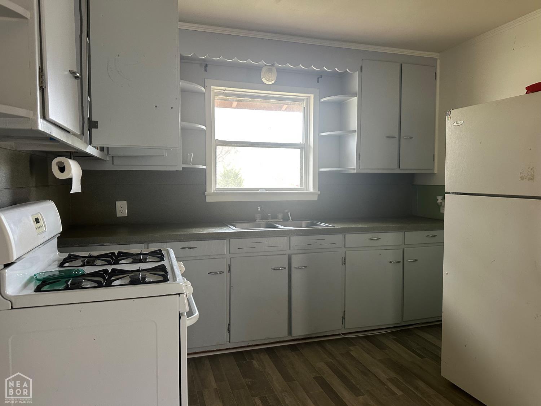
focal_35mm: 24
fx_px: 375
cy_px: 203
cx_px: 270
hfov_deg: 71.6
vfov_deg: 56.8
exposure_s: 1/60
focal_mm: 6.86
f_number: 1.78
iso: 320
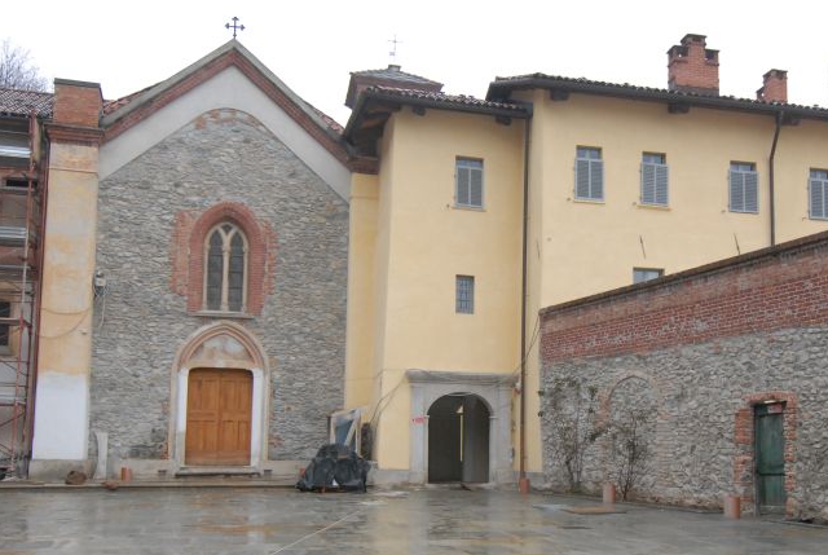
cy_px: 352
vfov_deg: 31.8
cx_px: 554
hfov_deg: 45.6
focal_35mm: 42
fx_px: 968
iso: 800
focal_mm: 20
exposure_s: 1/160
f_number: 6.3
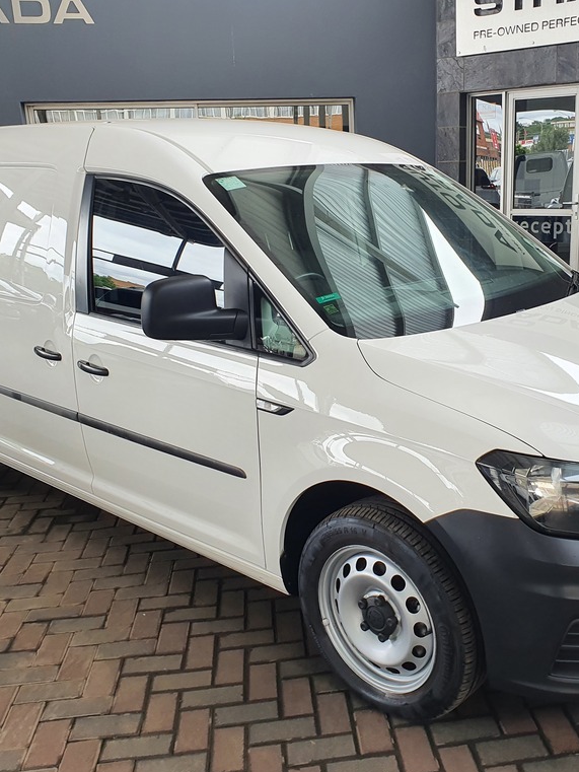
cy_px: 389
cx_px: 357
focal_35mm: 35
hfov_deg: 40.5
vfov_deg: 52.6
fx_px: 780
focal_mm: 4.32
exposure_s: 1/100
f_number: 2.4
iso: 64
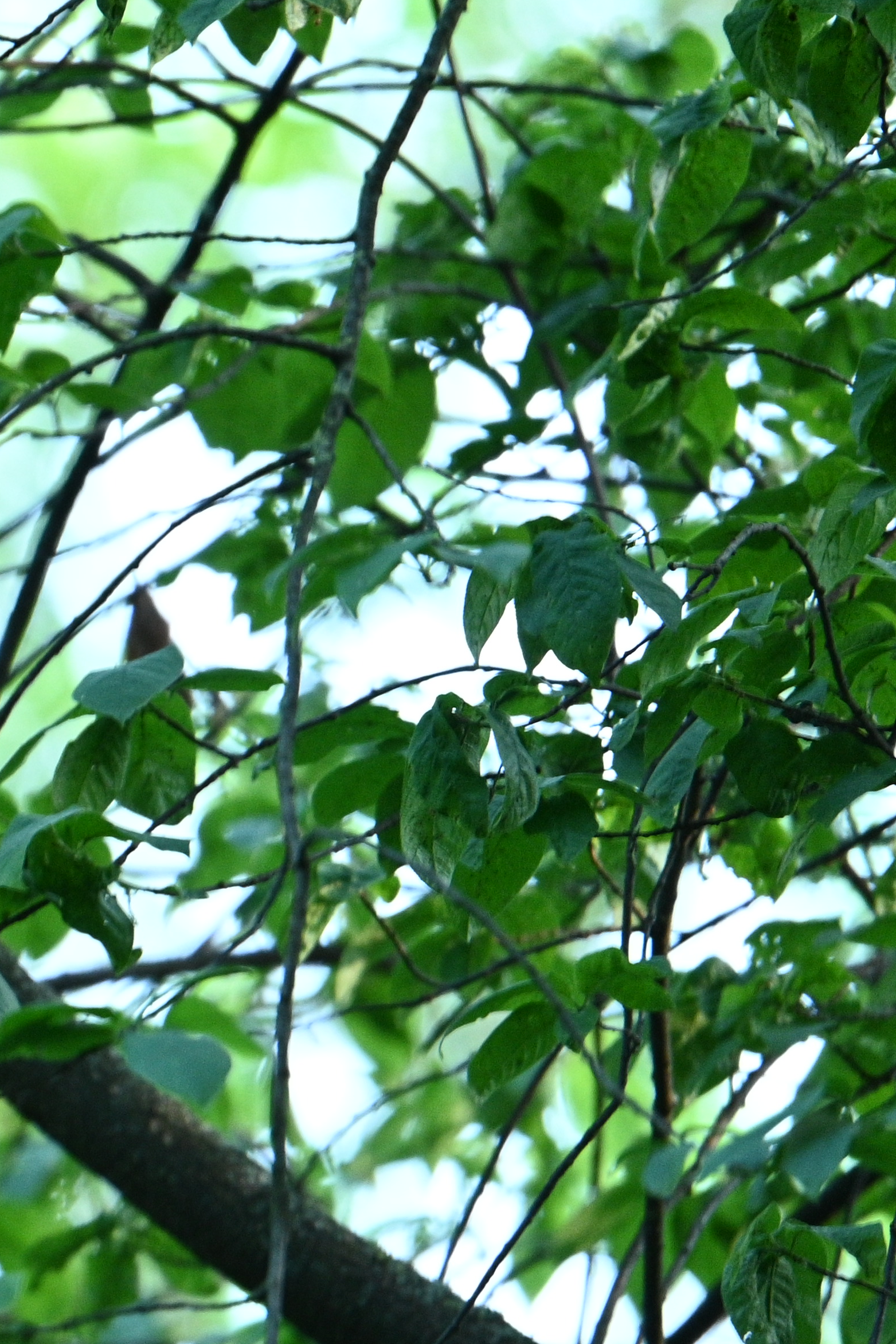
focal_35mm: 1289
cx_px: -756
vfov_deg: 1.6
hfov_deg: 1.1
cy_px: 907
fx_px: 48126
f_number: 6.7
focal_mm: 500
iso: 2000
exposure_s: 1/100
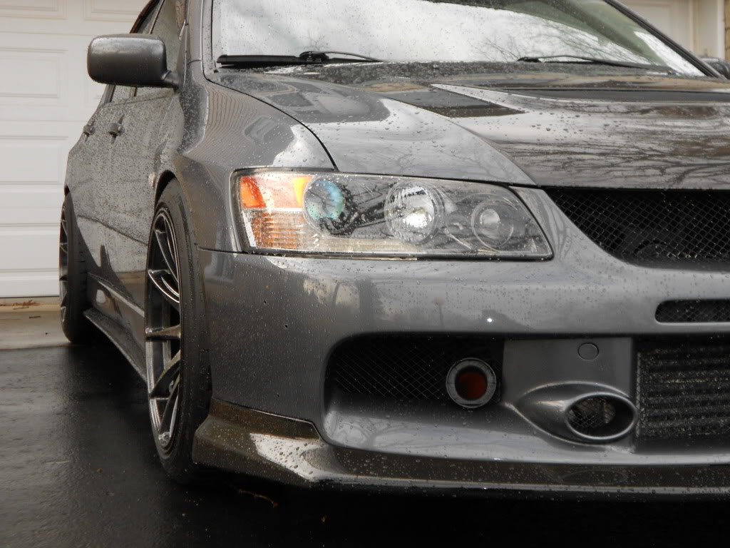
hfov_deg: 34.3
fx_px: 1181
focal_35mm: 56
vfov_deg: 26.1
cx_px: 365
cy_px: 274
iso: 80
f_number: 4.9
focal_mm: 10
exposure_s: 1/60
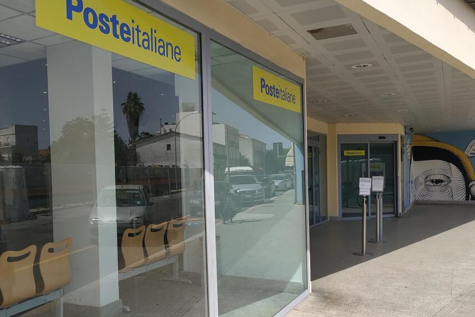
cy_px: 186
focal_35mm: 35
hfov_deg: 53.4
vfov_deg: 37.8
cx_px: 160
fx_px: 462
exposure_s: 1/2010
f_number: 1.9
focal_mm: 3.94
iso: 160
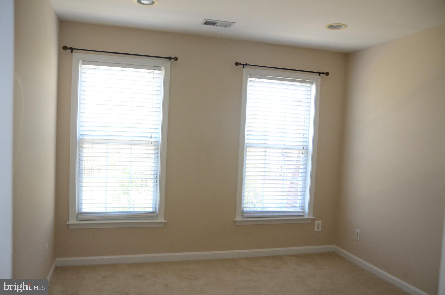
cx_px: 222
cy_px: 148
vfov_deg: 43.4
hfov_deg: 62.0
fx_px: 370
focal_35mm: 30
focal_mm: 20
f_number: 3.5
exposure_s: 1/250
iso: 800
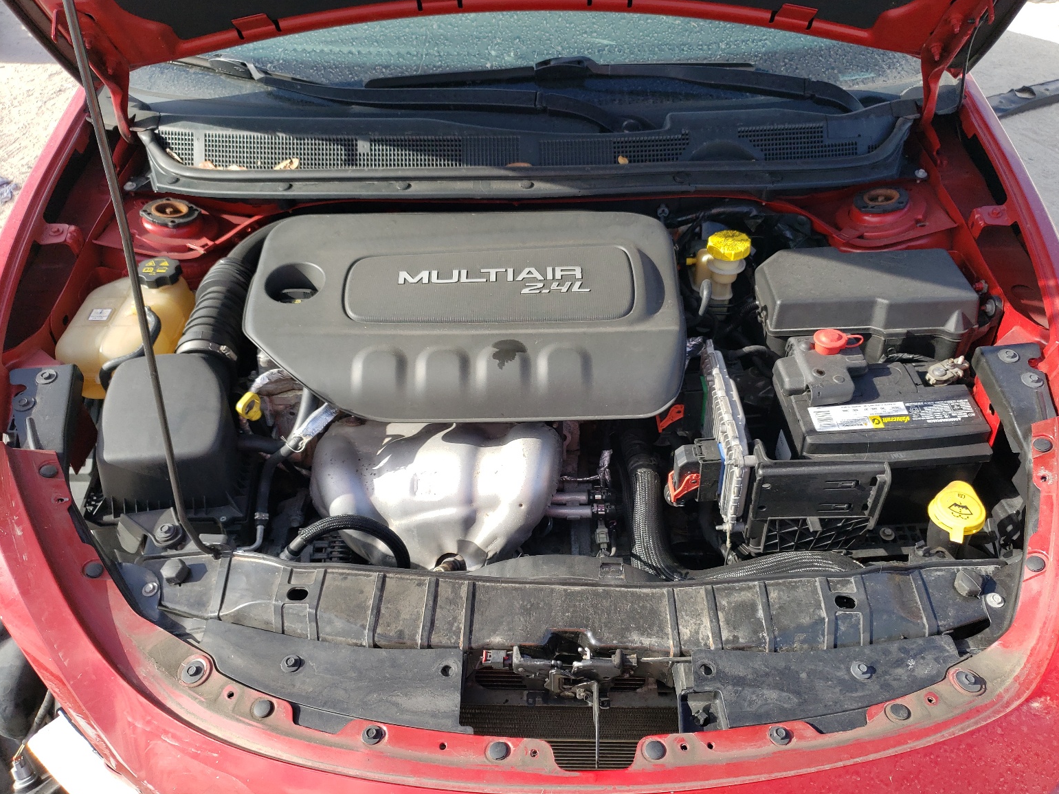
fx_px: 826
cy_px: 388
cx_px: 545
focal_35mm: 27
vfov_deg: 51.4
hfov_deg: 65.3
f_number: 1.5
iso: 50
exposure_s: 1/1111
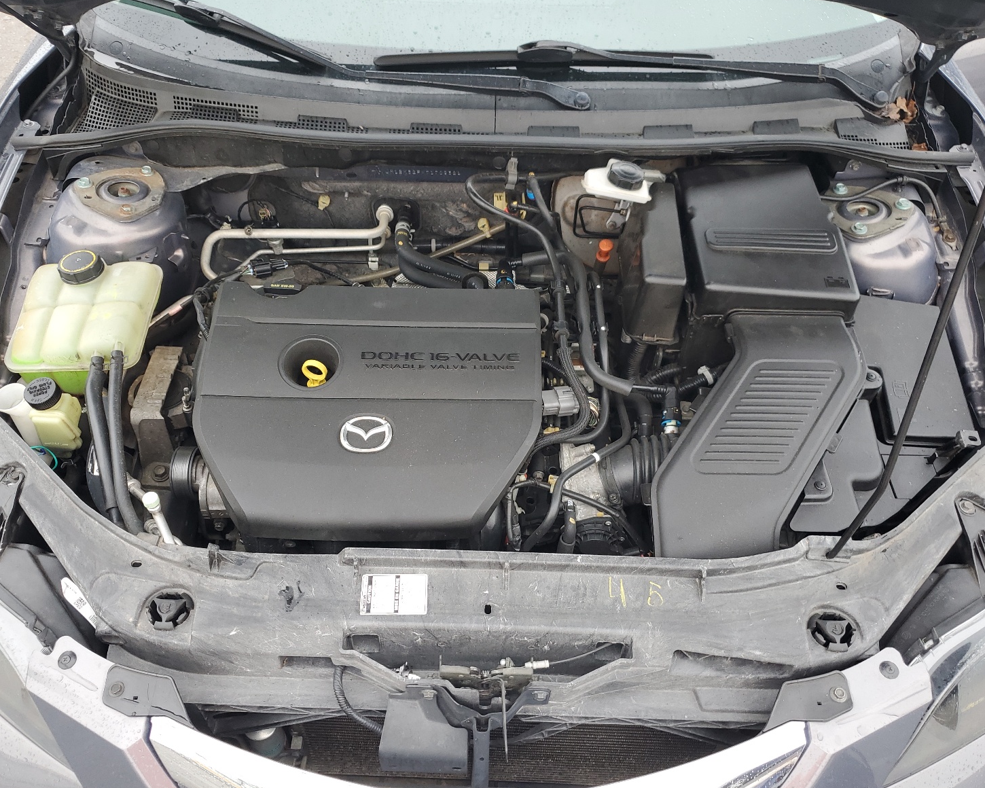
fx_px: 816
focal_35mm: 28
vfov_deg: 51.5
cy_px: 397
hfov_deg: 62.2
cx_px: 488
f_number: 1.5
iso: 51
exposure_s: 1/60.2
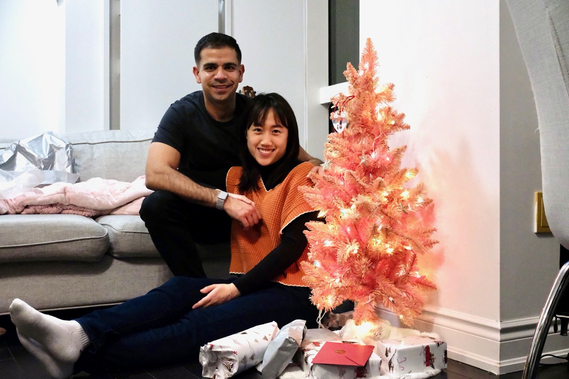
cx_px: 284
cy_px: 190
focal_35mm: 41
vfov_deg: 32.6
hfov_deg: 47.4
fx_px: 648
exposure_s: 1/125
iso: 12800
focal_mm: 27
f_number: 8
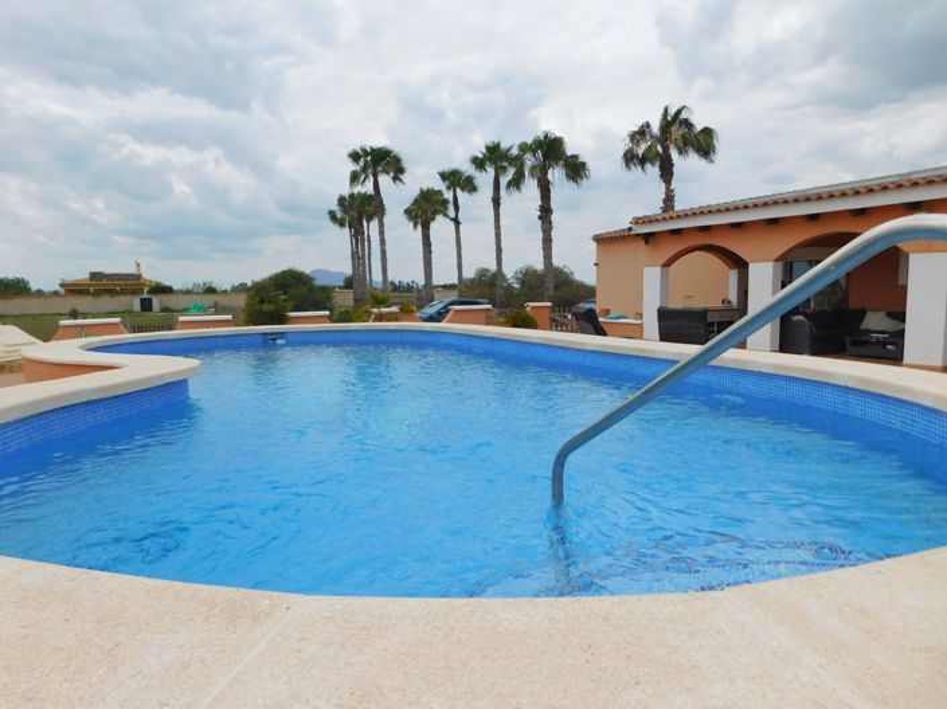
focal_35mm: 23
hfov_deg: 74.0
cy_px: 354
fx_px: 629
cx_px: 474
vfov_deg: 58.8
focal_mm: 4
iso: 125
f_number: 6
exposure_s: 1/800
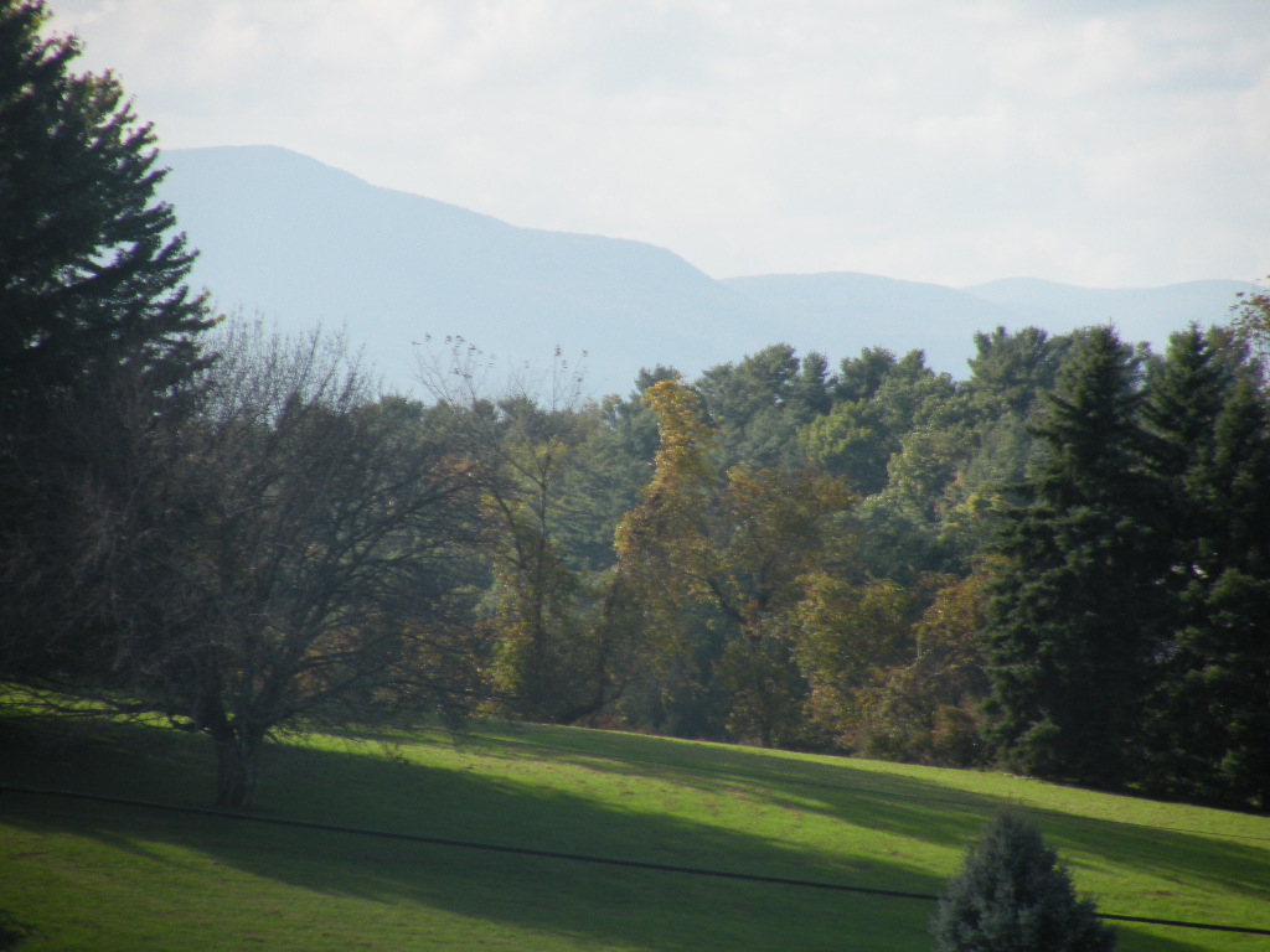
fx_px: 16180
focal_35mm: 441
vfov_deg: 3.4
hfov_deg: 4.5
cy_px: 476
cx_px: 635
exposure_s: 1/289
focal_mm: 78.1
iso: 64
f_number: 5
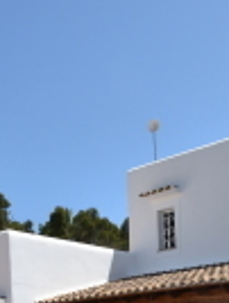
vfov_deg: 29.6
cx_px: 213
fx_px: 484
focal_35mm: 55
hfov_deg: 25.7
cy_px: 370
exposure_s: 1/400
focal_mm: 10
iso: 200
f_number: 10
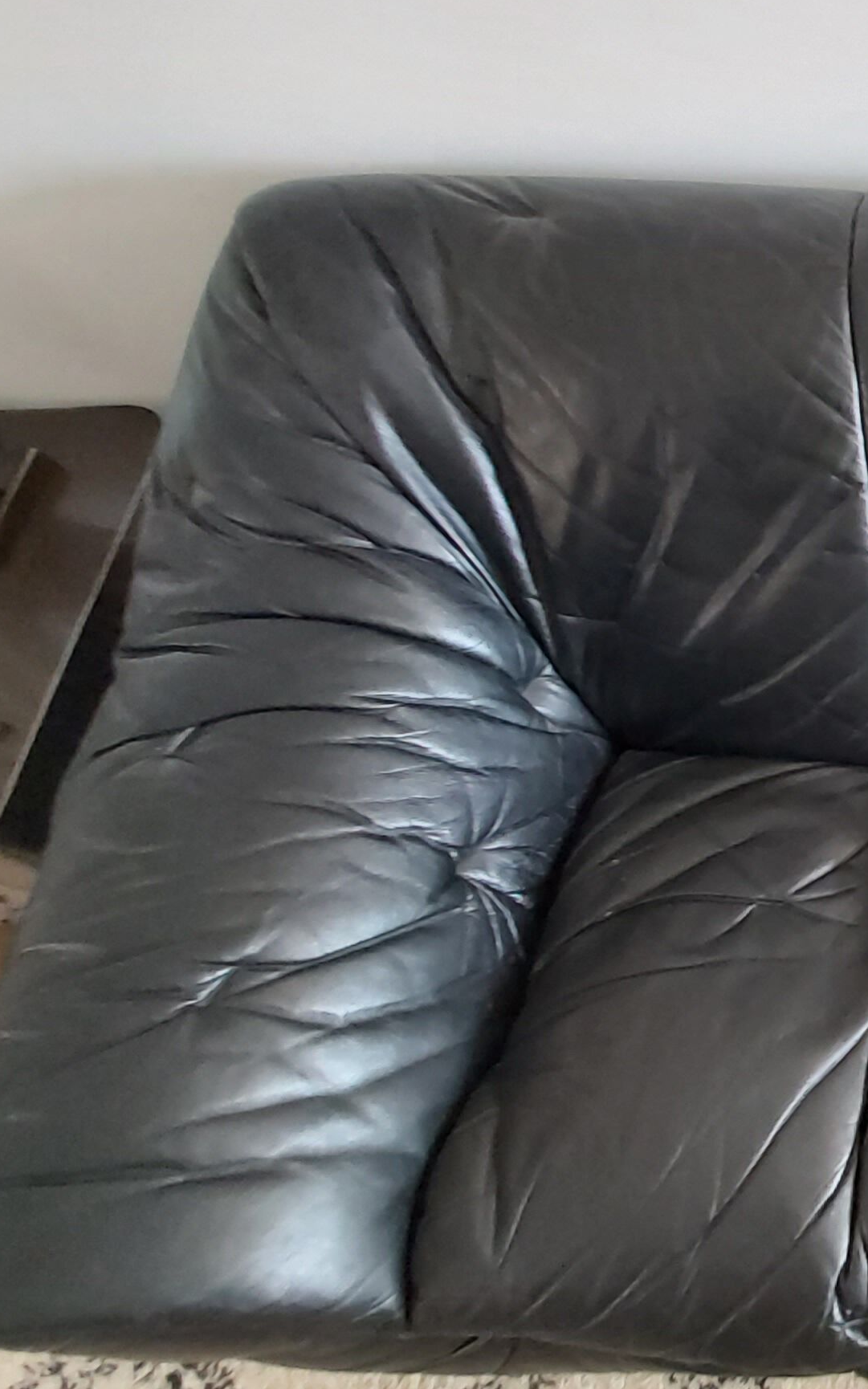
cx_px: 1173
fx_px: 909
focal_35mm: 24
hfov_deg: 33.7
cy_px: 703
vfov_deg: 74.8
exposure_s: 1/33
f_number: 2.2
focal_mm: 1.42
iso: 200
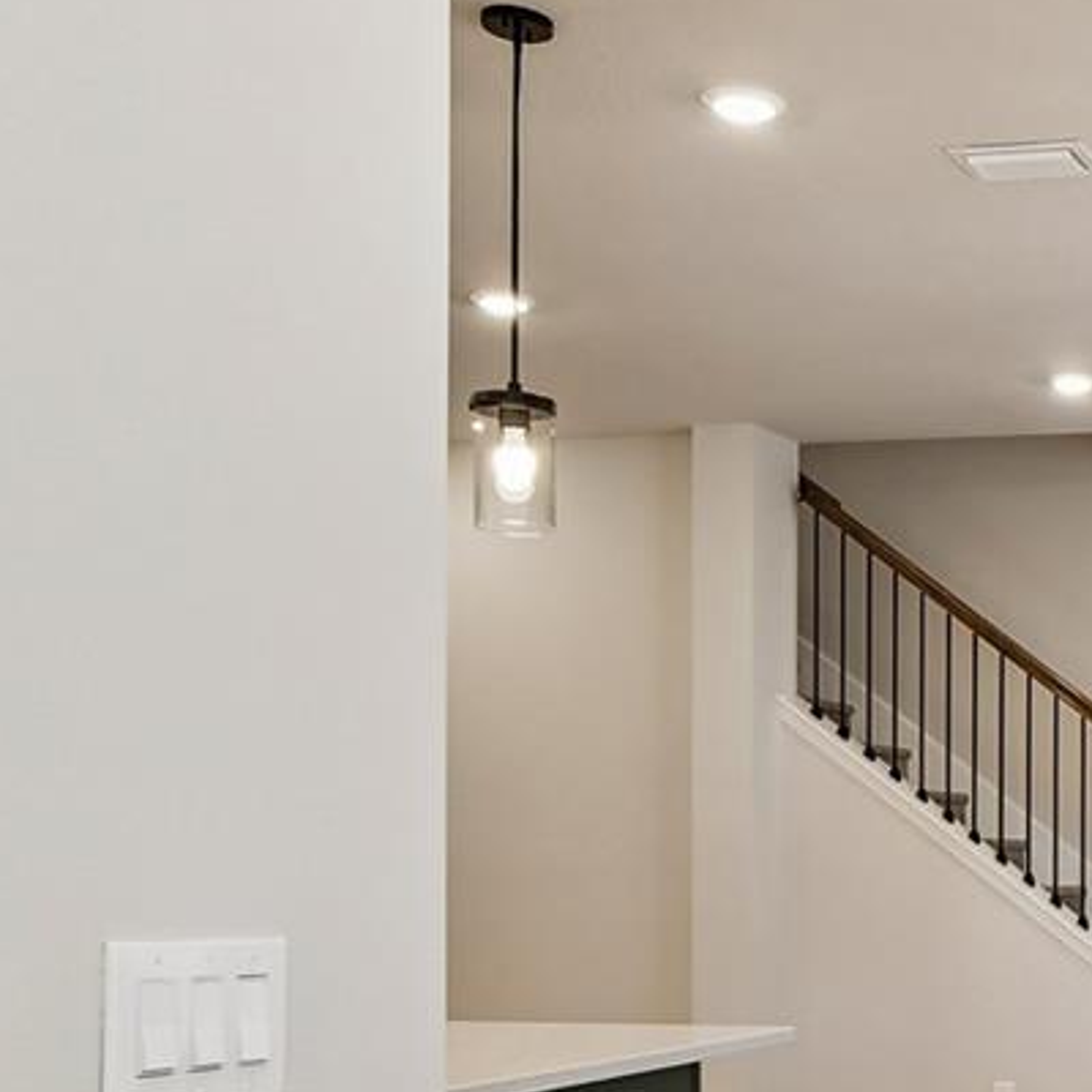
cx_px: 1365
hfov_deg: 28.3
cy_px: 824
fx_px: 1820
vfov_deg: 32.7
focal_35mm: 51
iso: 100
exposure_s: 1/15
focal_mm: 10
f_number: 7.1
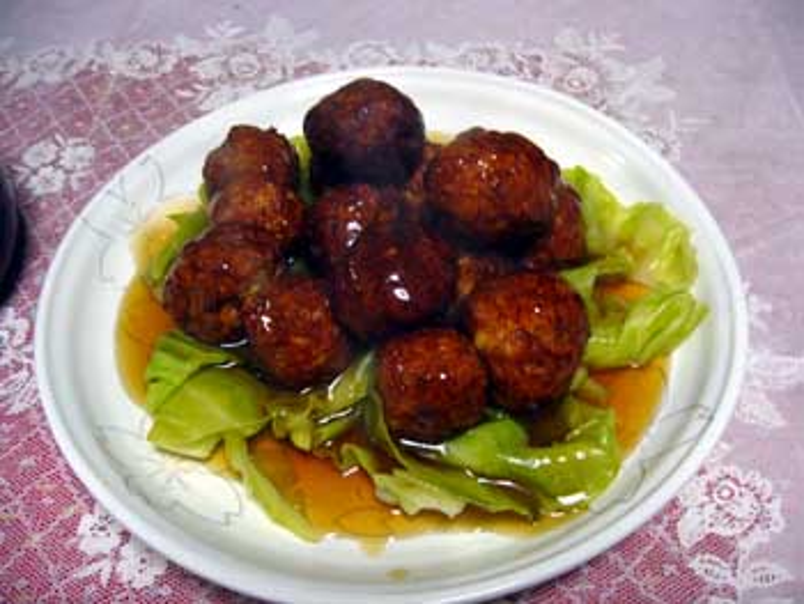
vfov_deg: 40.7
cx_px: 402
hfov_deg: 52.6
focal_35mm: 35
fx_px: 813
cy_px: 302
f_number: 2.8
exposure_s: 1/8
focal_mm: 5.8
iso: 80
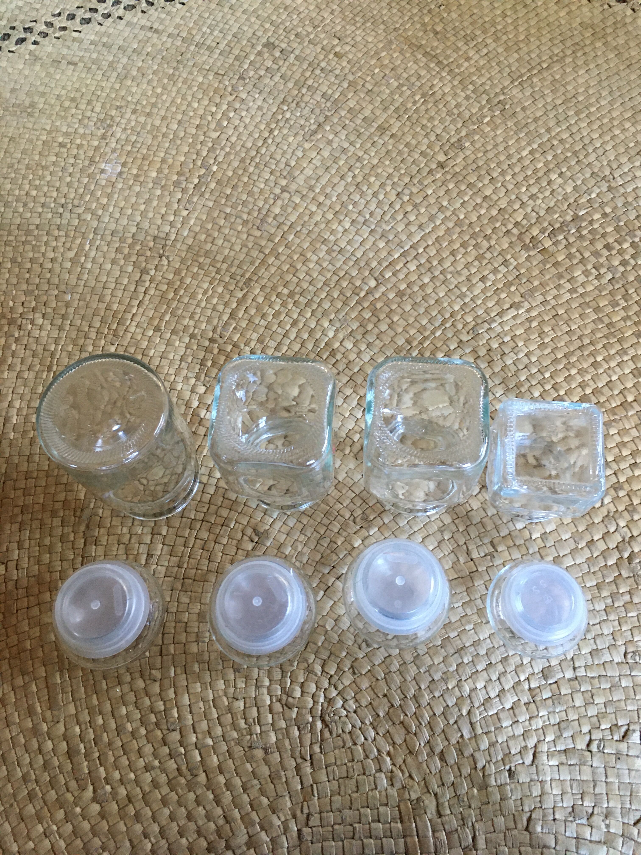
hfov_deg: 48.2
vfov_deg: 61.7
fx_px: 716
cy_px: 428
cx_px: 320
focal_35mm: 29
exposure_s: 1/33
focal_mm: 4.15
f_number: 2.2
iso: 200
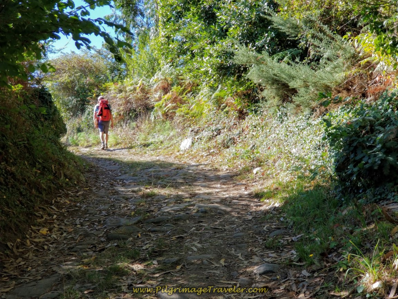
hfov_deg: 36.8
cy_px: 150
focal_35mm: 52
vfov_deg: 28.0
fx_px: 598
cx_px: 199
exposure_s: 1/223
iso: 25
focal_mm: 6
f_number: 2.4
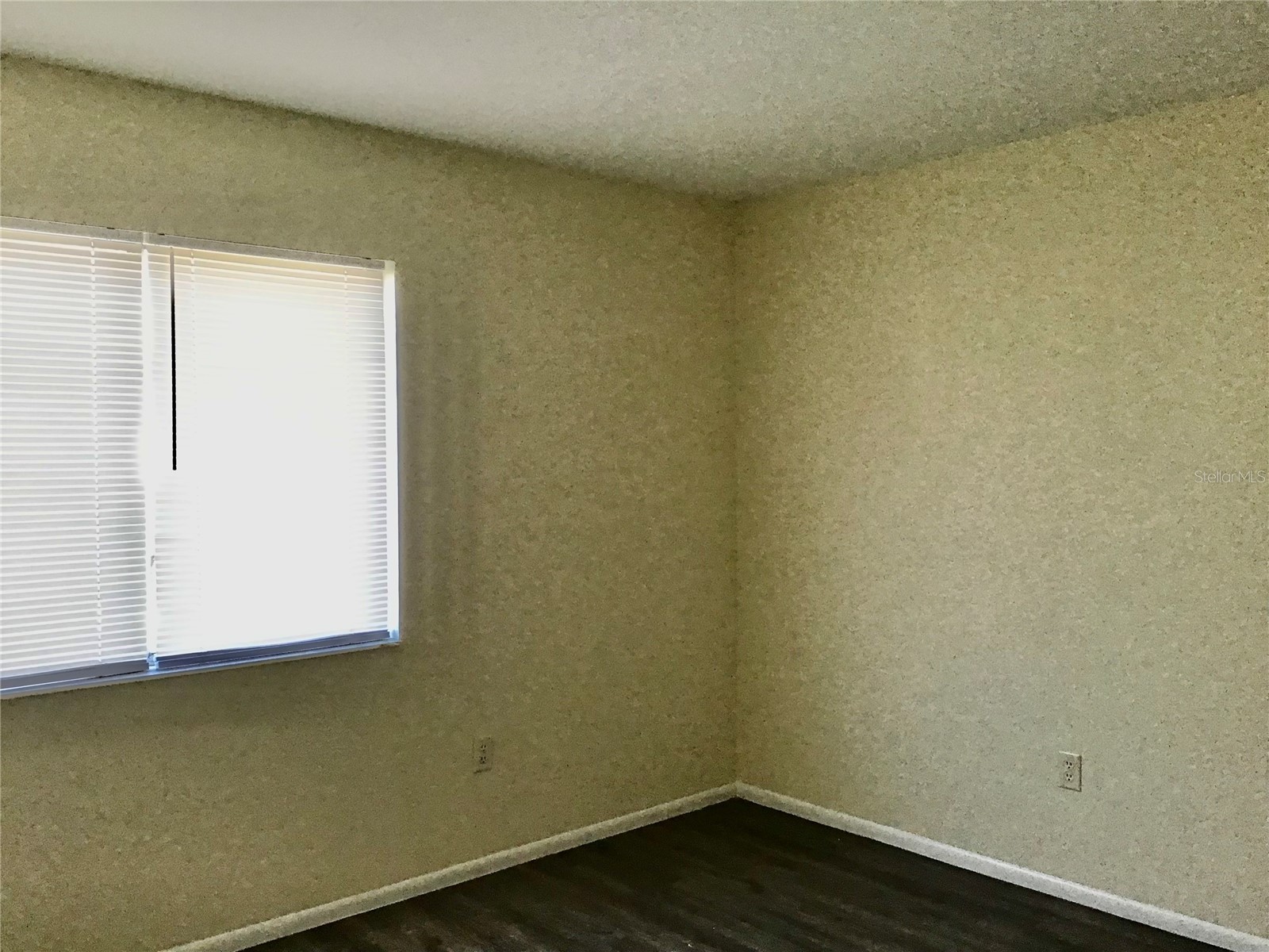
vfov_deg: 45.4
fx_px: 1136
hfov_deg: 58.4
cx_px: 634
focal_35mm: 31
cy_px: 476
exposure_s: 1/30
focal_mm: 3.3
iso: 32
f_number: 2.4
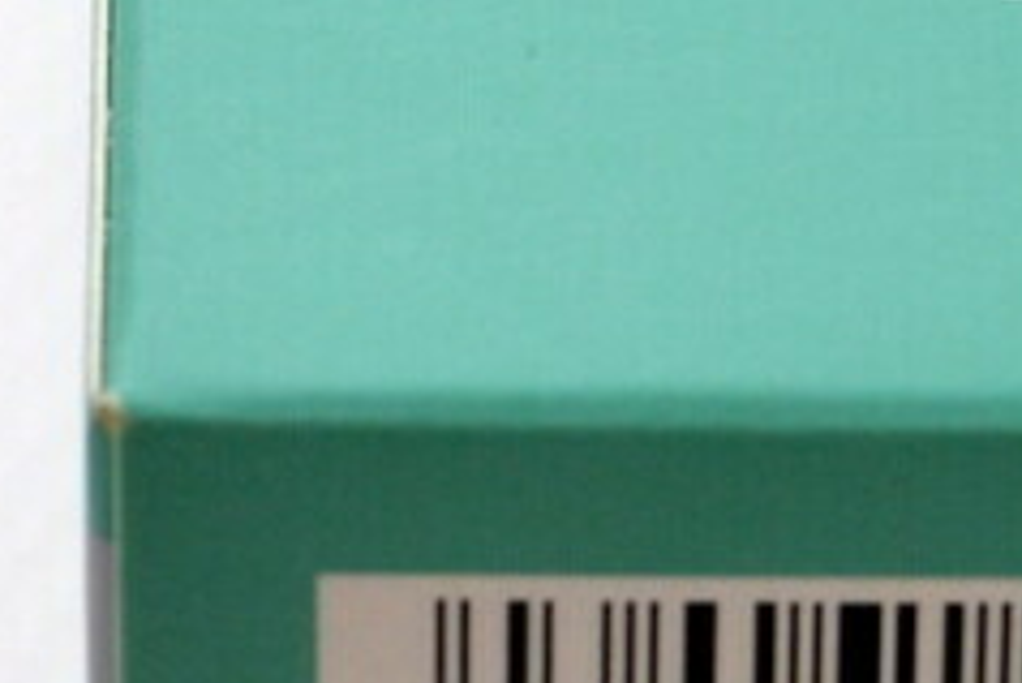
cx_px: 1207
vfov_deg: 3.8
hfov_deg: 5.8
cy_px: 1278
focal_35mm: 355
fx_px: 10084
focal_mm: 44
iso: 400
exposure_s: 1/80
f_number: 8
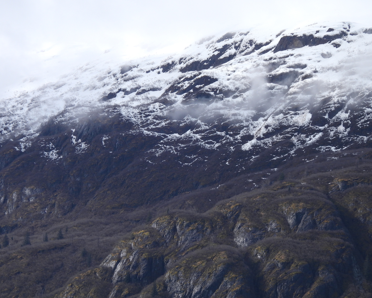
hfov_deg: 10.8
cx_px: 182
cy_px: 149
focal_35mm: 178
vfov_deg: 8.7
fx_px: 1960
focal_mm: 30.3
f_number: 4.5
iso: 100
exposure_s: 1/800
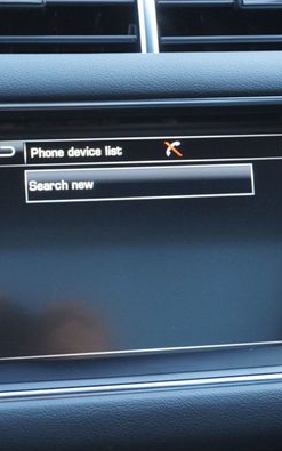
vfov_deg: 33.1
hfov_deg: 21.0
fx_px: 760
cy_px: 232
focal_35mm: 62
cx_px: 111
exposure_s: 1/60
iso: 1000
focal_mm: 25
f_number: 4.5
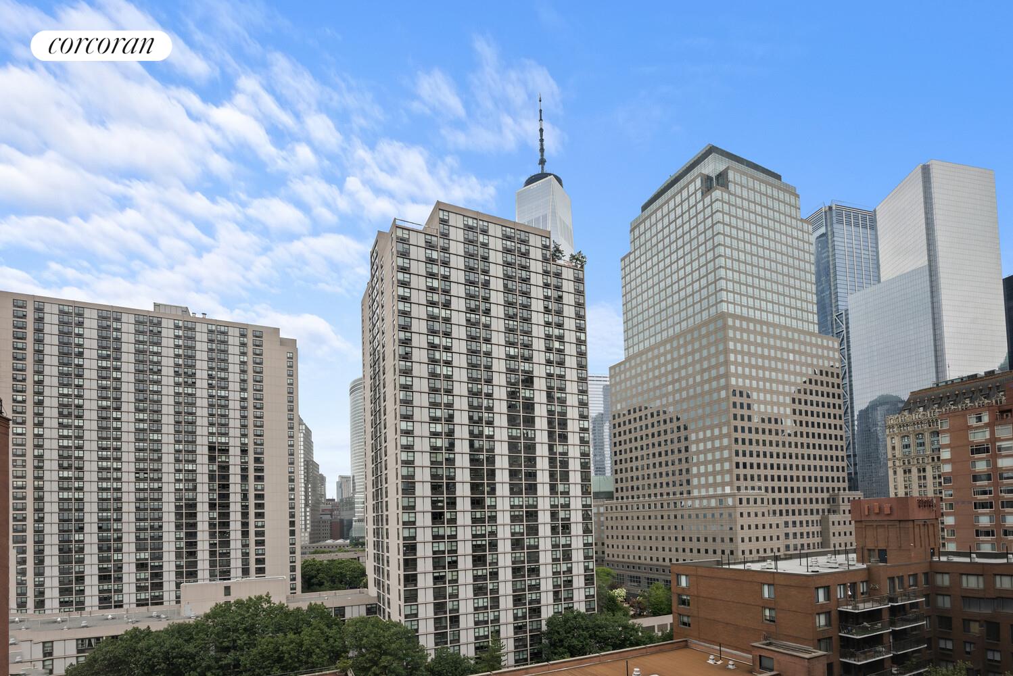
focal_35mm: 17
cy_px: 338
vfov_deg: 70.5
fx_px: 479
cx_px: 506
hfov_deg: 93.3
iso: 200
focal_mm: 17
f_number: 11
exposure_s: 1/160
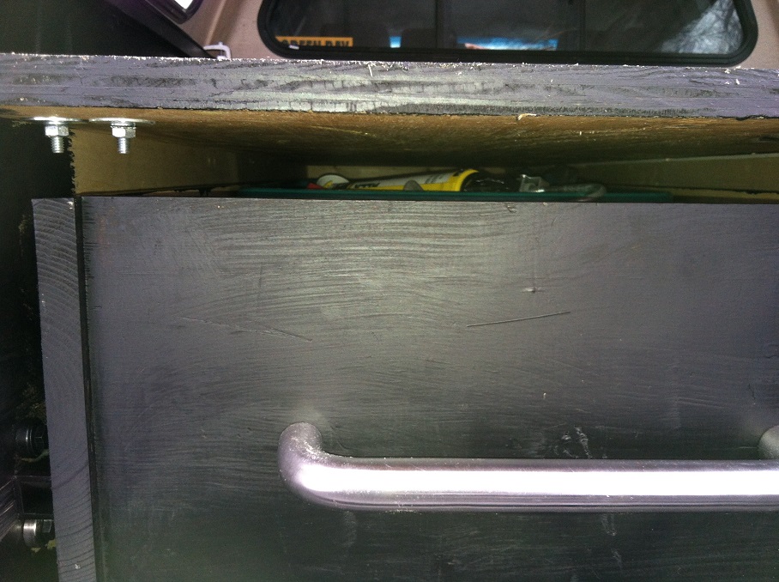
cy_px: 291
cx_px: 390
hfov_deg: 52.7
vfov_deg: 40.6
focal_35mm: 35
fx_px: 786
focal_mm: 3.85
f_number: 2.8
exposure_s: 1/15
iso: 125
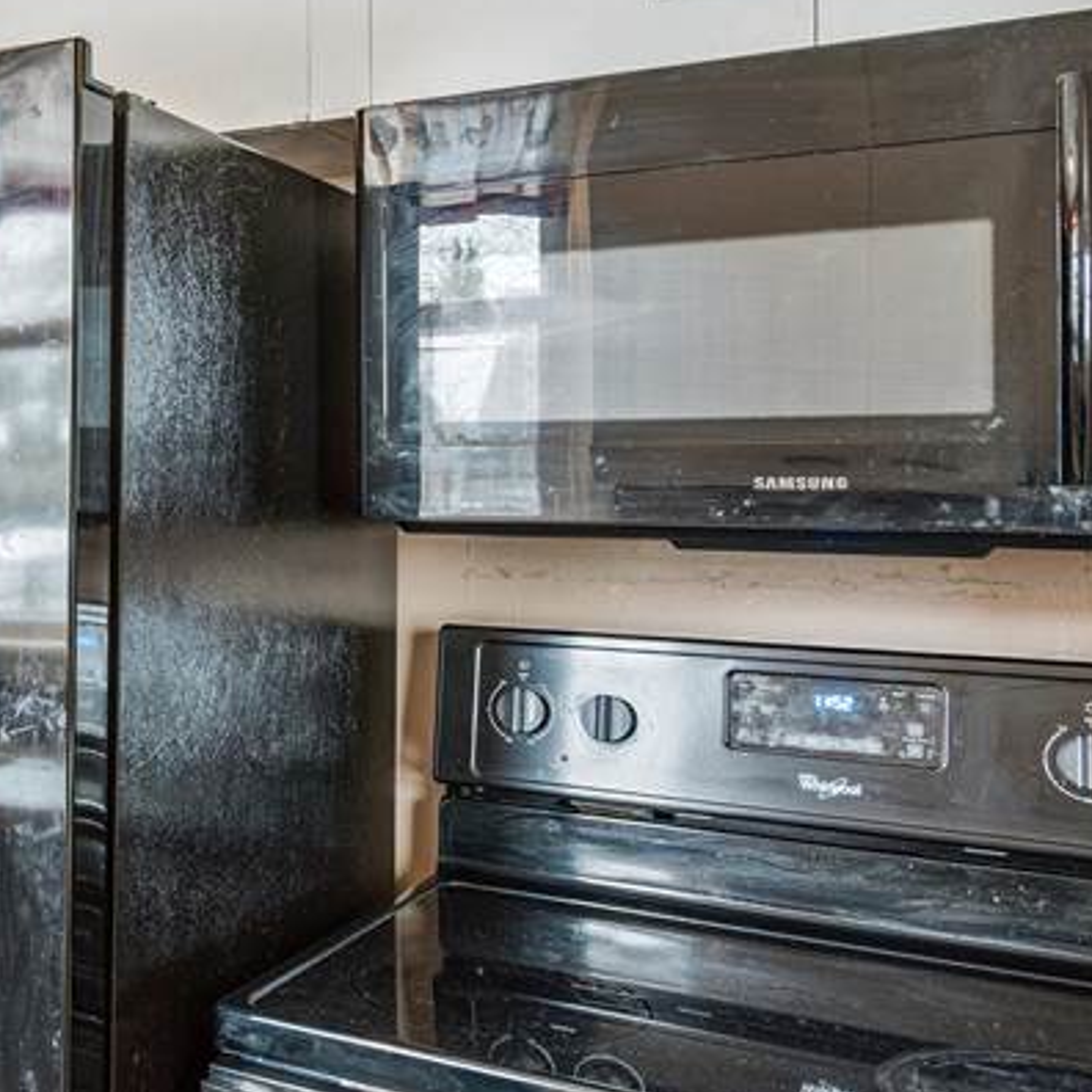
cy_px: 478
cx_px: -157
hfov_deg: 32.8
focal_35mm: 44
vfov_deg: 38.3
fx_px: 1570
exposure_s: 1/6
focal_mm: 16
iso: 400
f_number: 8
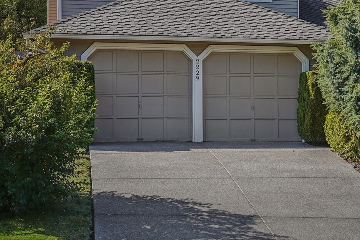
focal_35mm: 76
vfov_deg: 17.7
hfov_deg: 26.3
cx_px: 277
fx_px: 760
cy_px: 29
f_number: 8
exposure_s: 1/125
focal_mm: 28
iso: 125
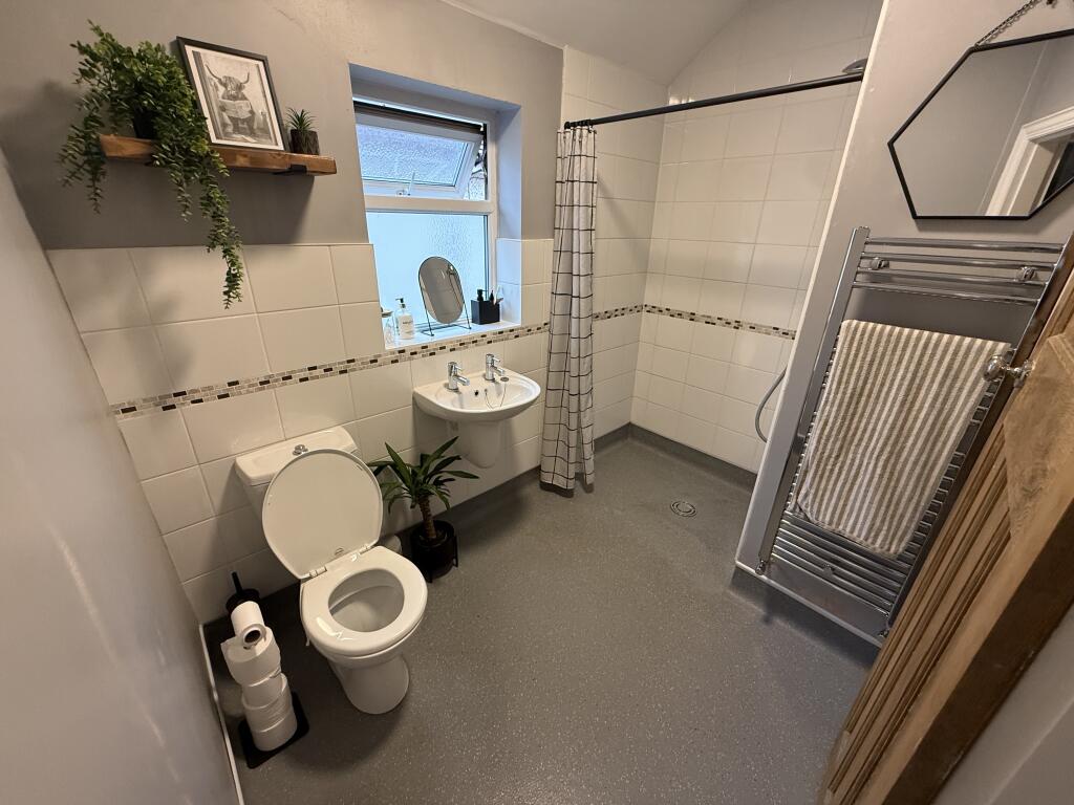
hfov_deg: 102.1
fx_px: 434
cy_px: 402
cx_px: 537
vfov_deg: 85.7
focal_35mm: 14
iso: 200
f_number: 2.2
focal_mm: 2.22
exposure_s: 1/50
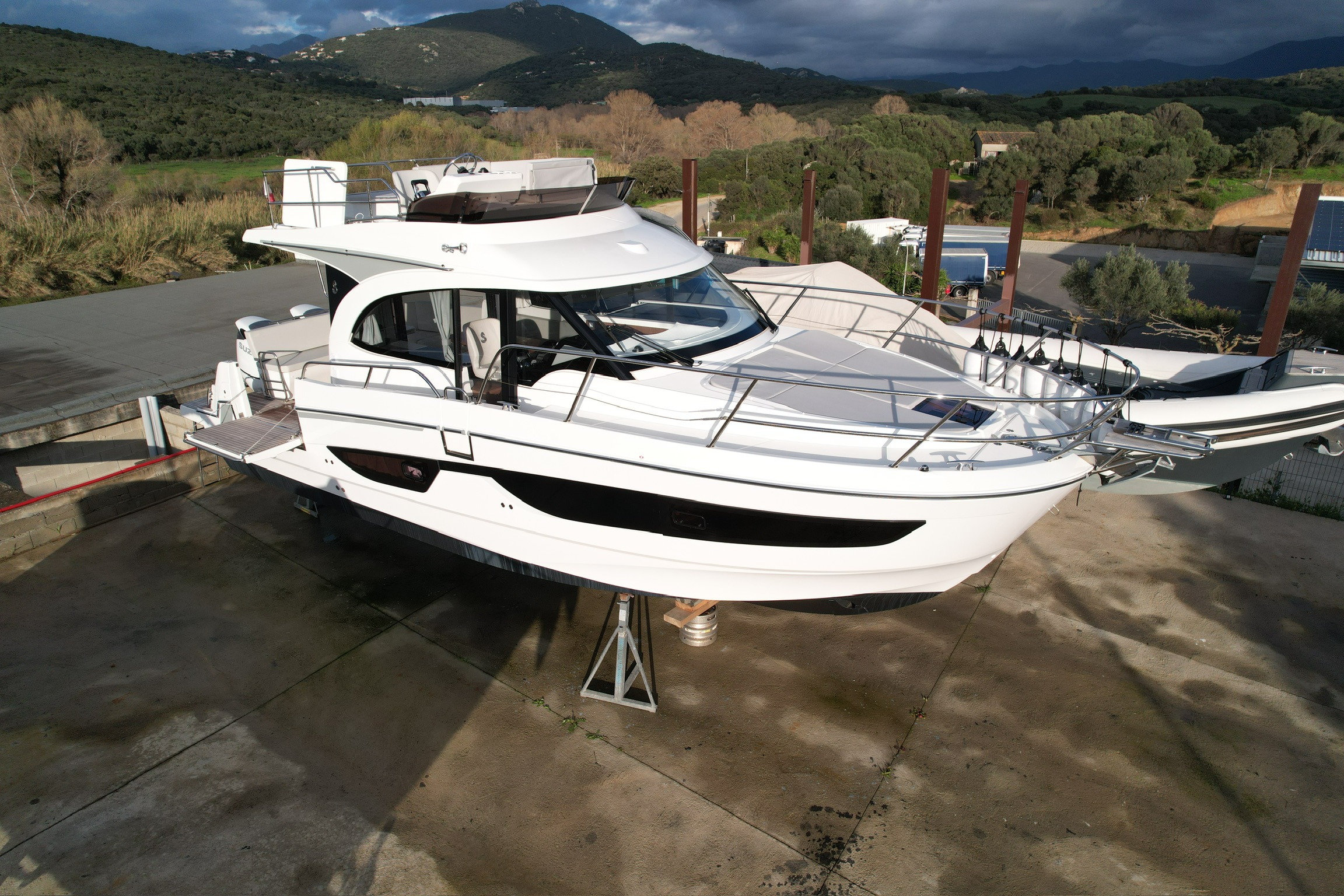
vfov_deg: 57.2
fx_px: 821
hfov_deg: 78.6
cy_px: 448
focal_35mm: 22
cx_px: 672
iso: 100
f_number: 2.8
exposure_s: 1/60
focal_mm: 8.38
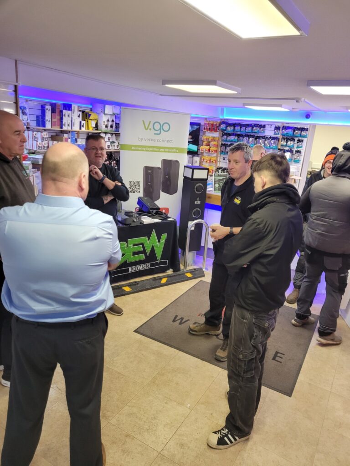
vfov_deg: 67.3
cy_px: 233
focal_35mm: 26
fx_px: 351
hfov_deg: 53.1
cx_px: 175
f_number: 1.8
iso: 250
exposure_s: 1/100
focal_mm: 5.4
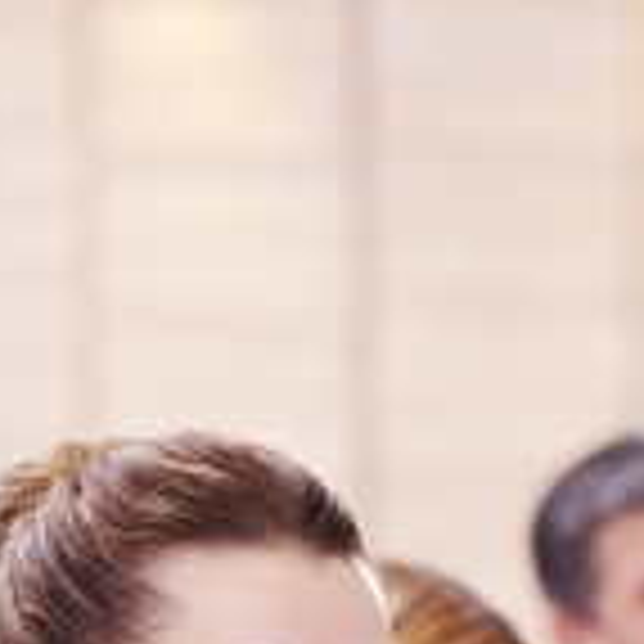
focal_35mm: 215
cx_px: 543
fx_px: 4525
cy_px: 937
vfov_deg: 8.0
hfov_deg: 8.1
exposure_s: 1/100
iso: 100
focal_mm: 85
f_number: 2.5
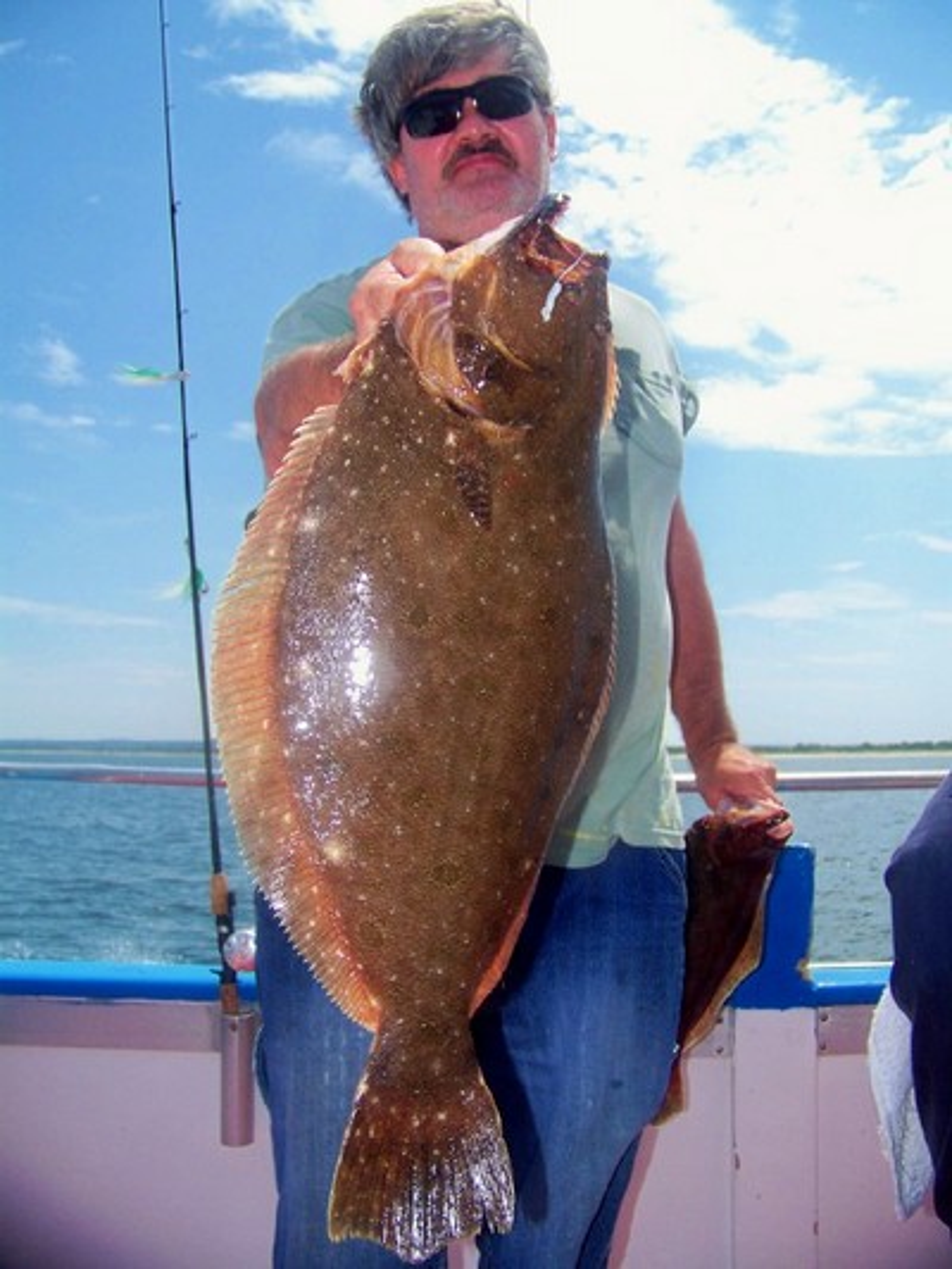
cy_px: 634
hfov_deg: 39.7
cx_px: 476
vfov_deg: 51.3
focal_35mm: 36
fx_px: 1320
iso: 64
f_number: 2.8
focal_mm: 5.85
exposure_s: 1/800
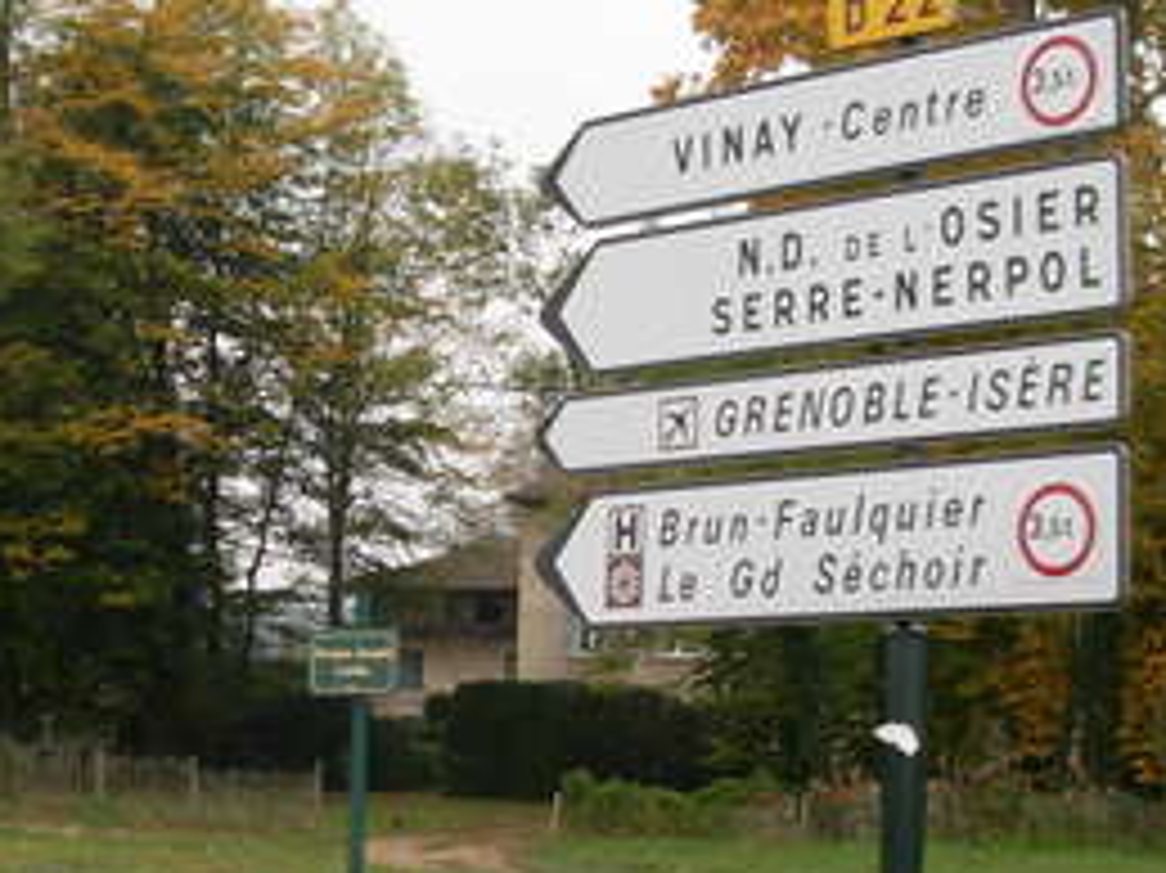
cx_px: 333
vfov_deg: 16.8
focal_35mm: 88
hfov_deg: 22.1
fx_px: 2963
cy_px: 508
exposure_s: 1/152
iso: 79
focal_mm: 6.3
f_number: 2.9
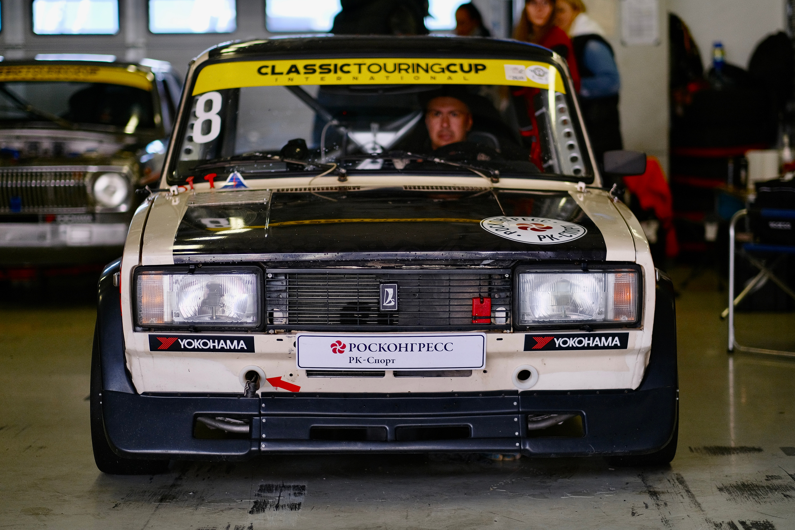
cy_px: 265
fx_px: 1855
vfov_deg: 16.3
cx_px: 398
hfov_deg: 24.2
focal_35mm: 84
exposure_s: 1/1500
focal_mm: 56
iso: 320
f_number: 1.2
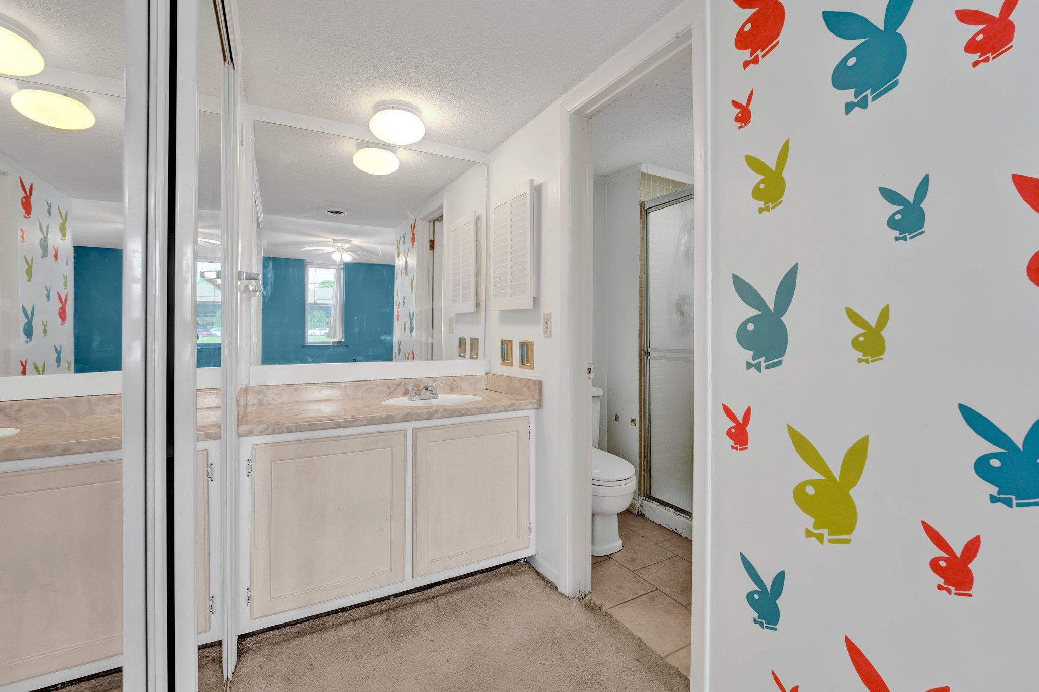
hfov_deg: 101.5
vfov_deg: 78.4
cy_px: 346
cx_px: 520
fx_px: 424
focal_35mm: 15
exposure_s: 1/10
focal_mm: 14.7
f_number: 8
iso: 400
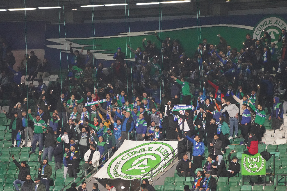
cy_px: 106
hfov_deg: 8.9
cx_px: 158
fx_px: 1849
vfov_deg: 5.9
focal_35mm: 232
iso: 12800
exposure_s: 1/1250
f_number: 5.6
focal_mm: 203
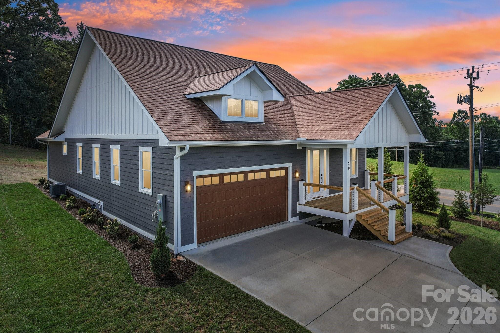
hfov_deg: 78.6
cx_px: 250
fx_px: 306
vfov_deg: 57.2
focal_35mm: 22
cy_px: 166
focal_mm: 8.4
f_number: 2.8
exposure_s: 1/640
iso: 100
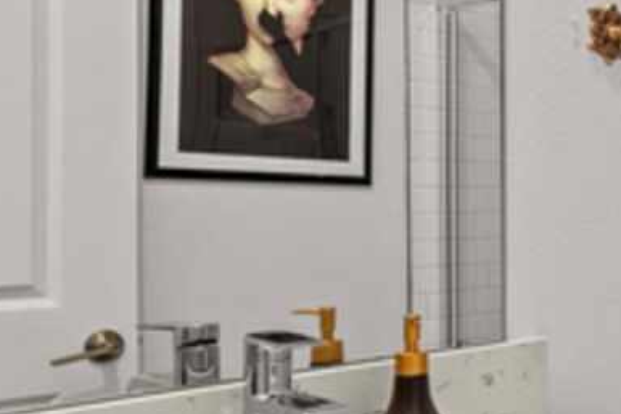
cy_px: 208
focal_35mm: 53
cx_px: 864
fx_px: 914
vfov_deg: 25.5
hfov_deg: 28.5
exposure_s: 1/1.67
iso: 250
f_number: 8
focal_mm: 16
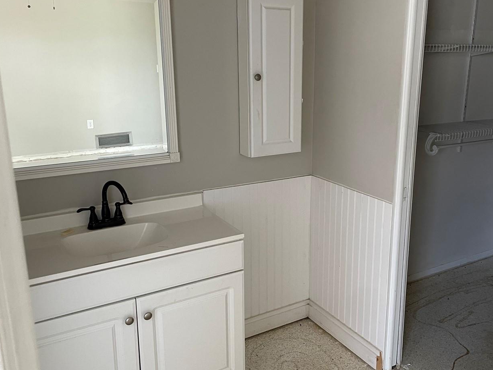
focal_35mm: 34
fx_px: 484
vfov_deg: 41.8
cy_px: 174
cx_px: 293
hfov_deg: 53.6
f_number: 1.6
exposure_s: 1/63
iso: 125
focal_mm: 4.2
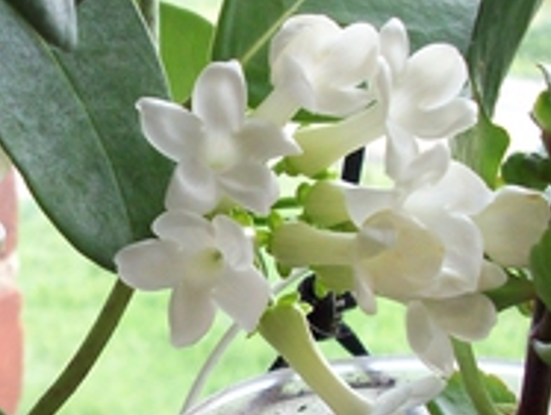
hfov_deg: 21.4
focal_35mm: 89
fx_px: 1419
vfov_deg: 16.6
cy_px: 300
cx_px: 32
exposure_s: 1/69.1
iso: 160
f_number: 2.8
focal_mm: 6.2
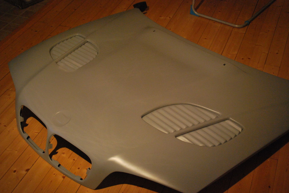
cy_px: 96
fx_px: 422
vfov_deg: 25.8
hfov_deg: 37.8
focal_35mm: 52
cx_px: 144
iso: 1250
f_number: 4.2
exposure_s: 1/30
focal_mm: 35
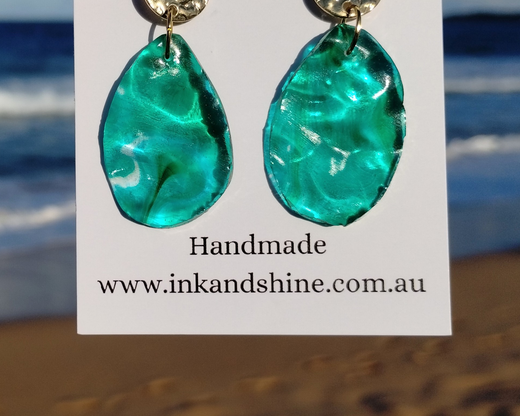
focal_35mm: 37
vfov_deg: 38.4
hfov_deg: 49.1
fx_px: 569
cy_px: 73
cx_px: 262
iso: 100
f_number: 1.8
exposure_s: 1/1301
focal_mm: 4.27
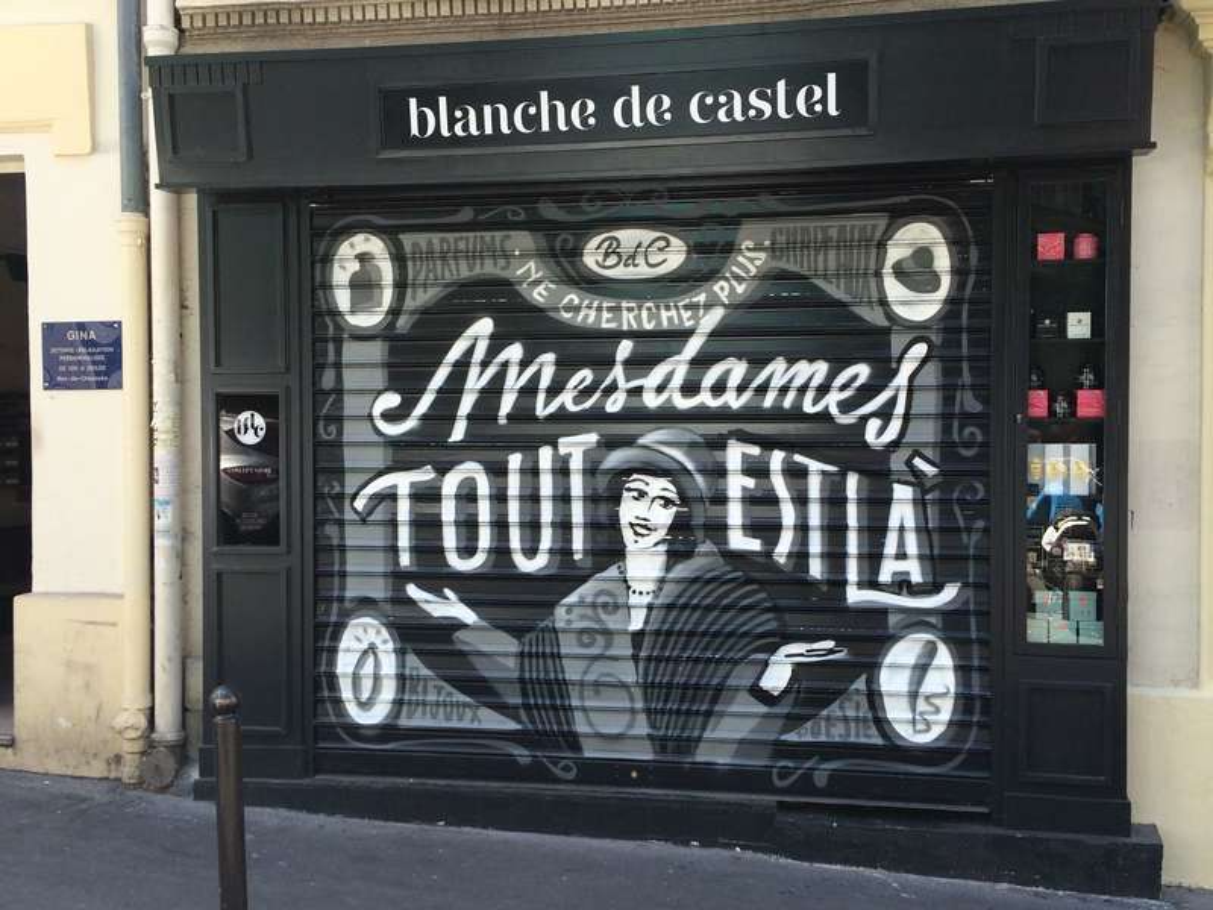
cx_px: 606
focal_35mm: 29
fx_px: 1016
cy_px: 455
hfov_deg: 61.7
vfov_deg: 48.2
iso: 32
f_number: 2.2
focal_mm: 4.15
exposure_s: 1/237
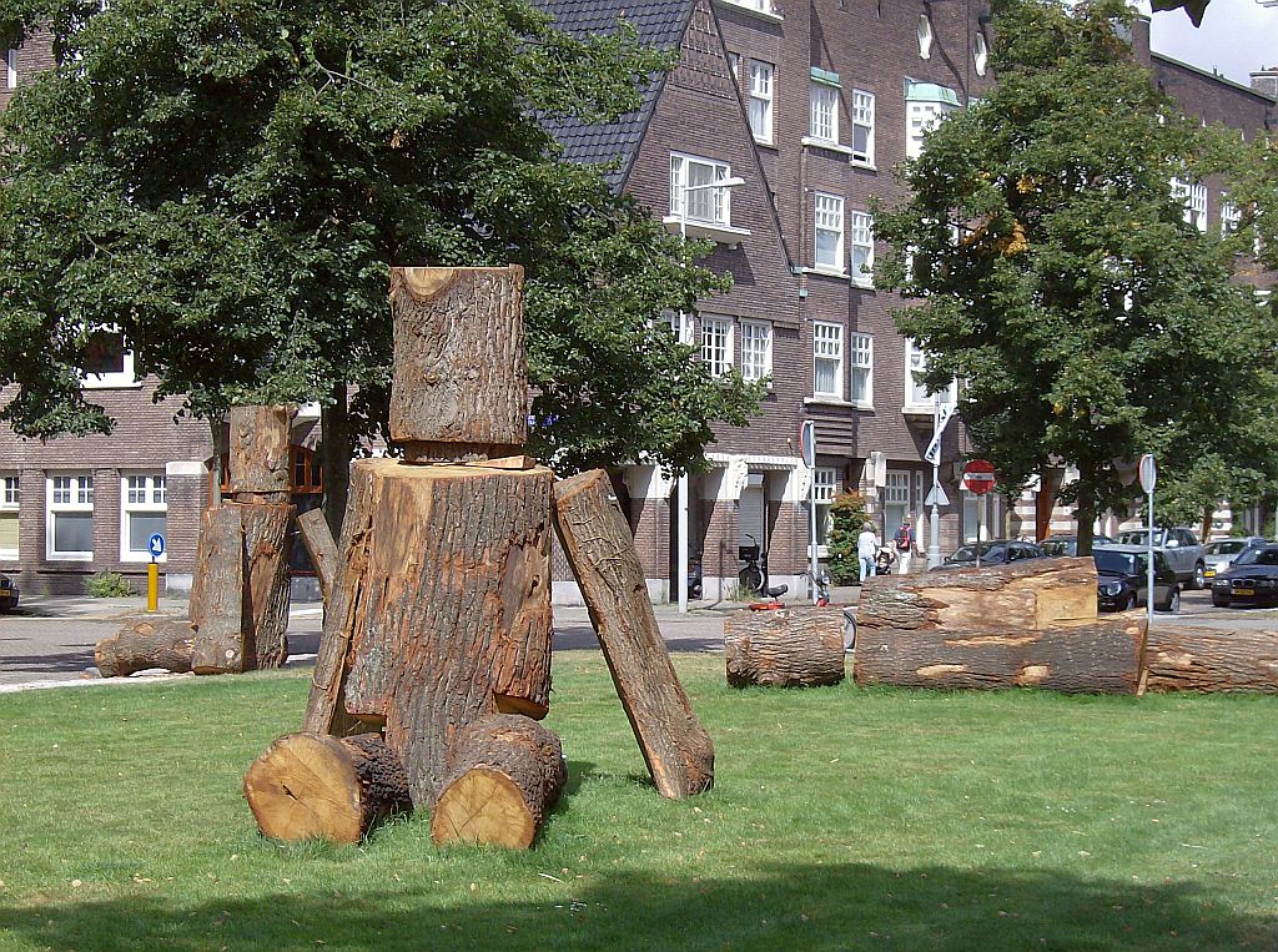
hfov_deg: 23.1
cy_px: 476
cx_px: 639
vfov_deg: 17.3
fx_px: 3131
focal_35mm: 85
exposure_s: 1/312
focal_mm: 14.1
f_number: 6.9
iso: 100
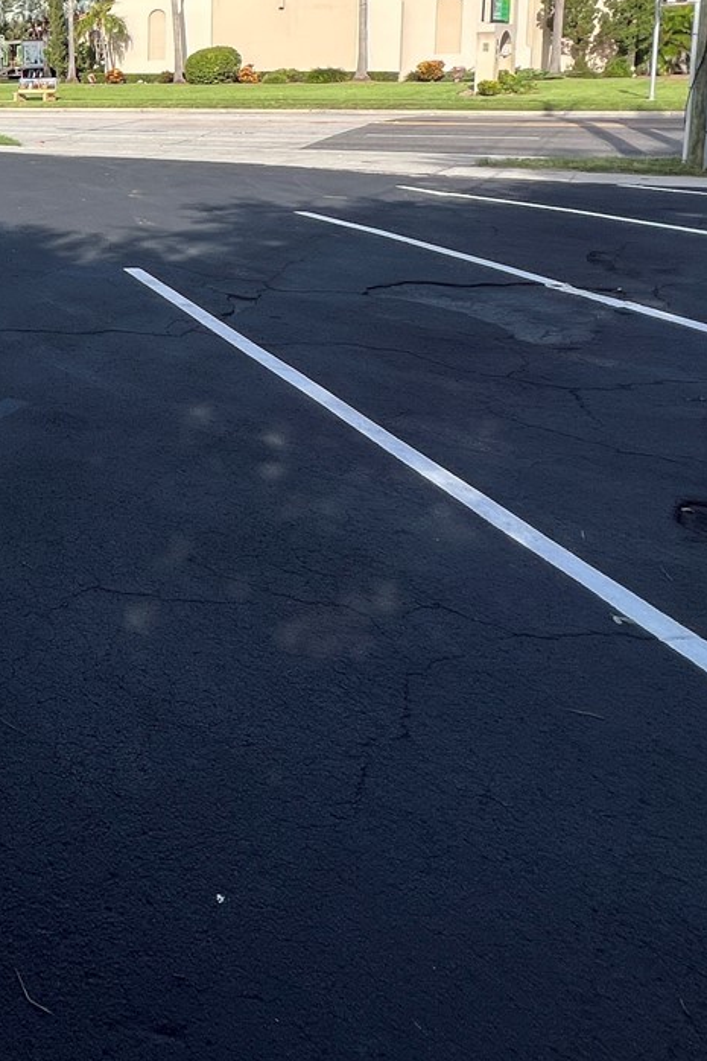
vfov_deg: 55.0
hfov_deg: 32.4
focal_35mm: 31
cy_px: 176
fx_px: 914
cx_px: -201
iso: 32
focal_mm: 1.57
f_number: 1.8
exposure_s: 1/1024
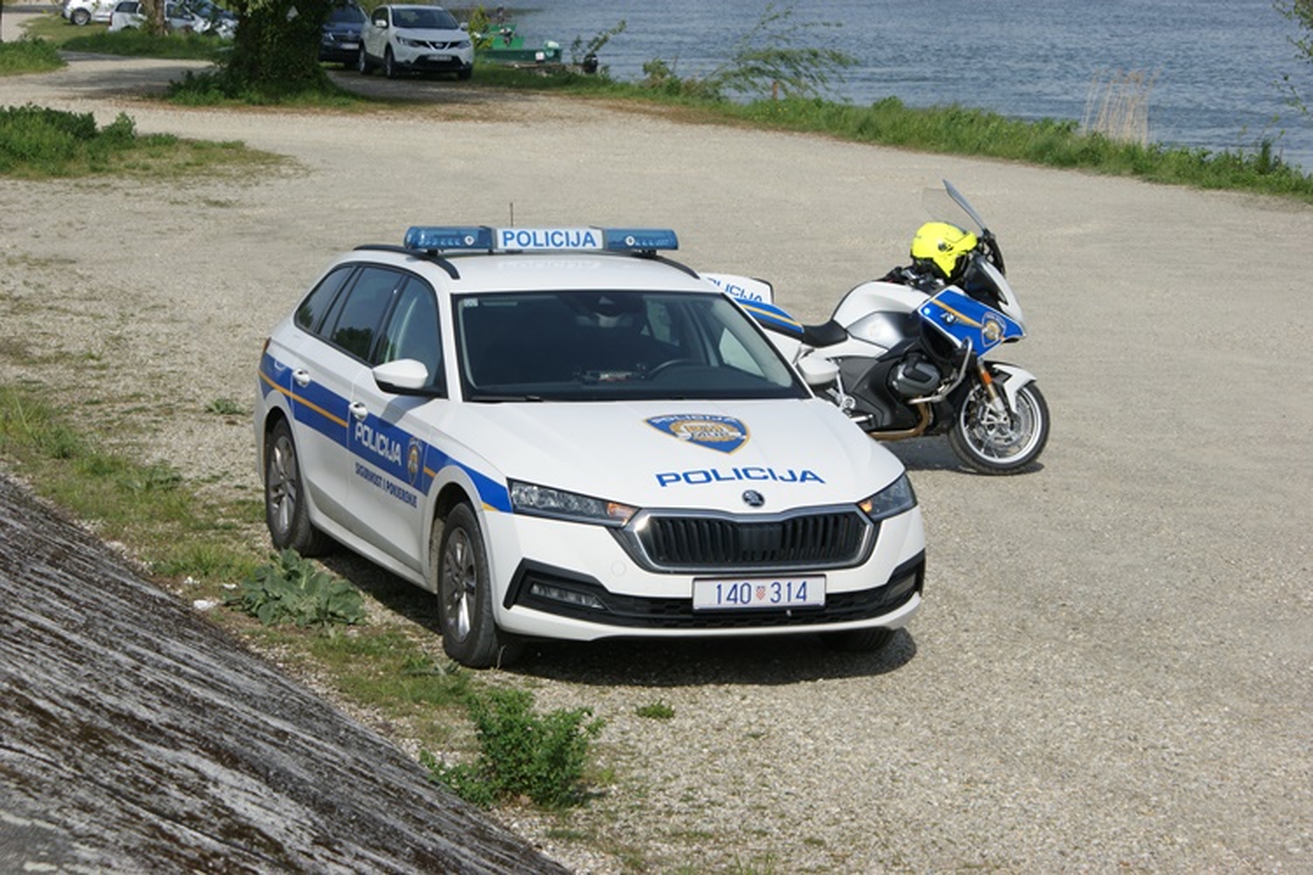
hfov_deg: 19.5
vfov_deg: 13.0
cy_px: 438
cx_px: 656
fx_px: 3829
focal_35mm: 105
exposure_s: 1/160
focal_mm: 70
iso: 100
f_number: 13
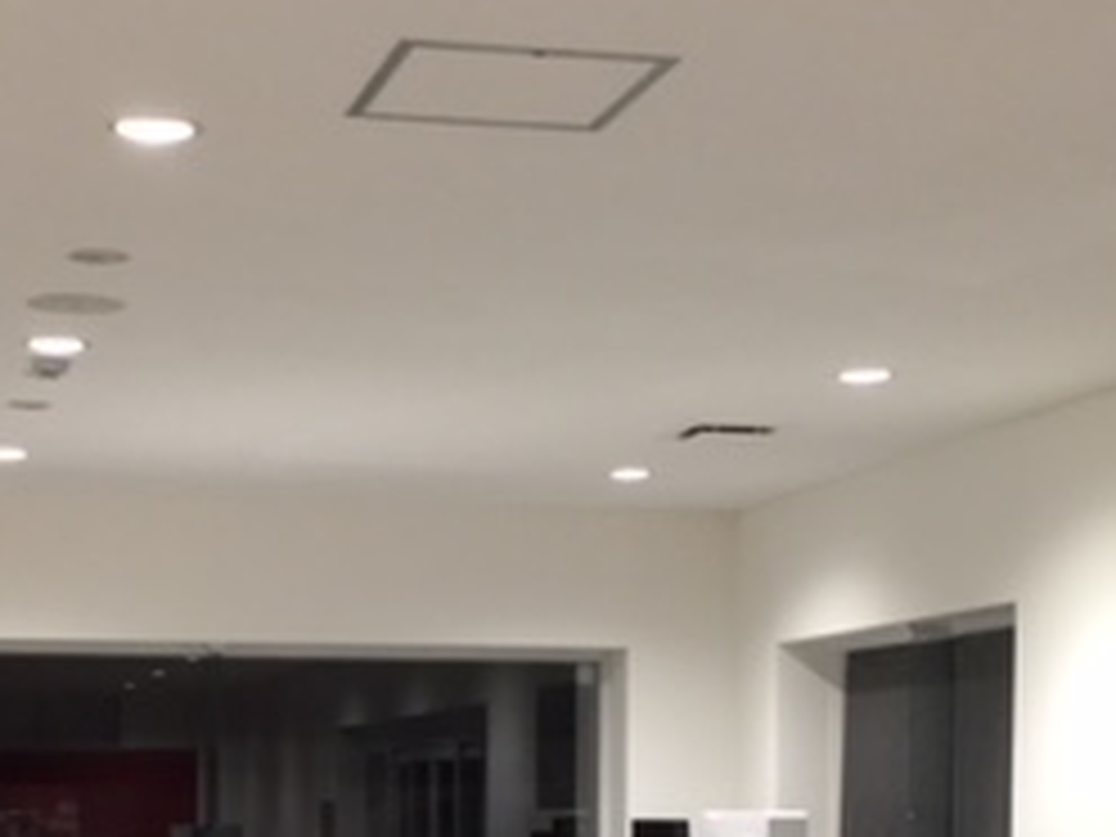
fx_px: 2579
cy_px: 963
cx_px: 423
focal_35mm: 80
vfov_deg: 17.7
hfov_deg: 24.4
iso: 64
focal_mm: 3.3
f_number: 2.4
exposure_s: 1/30
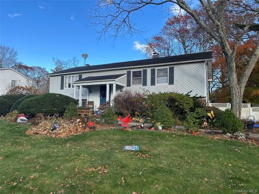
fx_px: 180
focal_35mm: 24
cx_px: 130
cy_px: 97
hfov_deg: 71.6
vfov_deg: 56.8
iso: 80
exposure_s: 1/1374
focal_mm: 6.86
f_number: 1.78
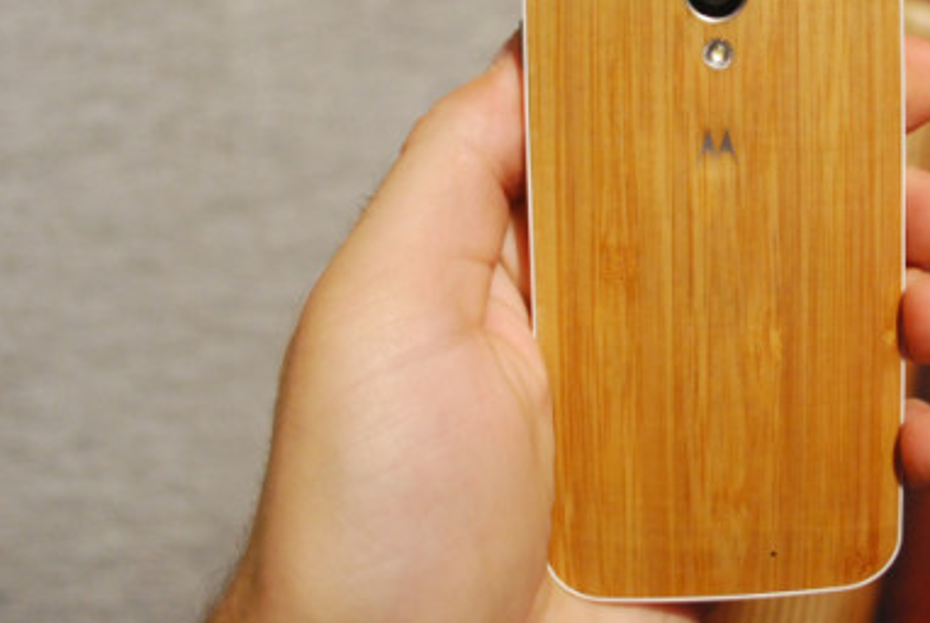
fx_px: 1320
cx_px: 699
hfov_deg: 37.8
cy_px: 184
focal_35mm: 51
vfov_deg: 26.3
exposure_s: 1/30
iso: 1600
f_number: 4
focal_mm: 22
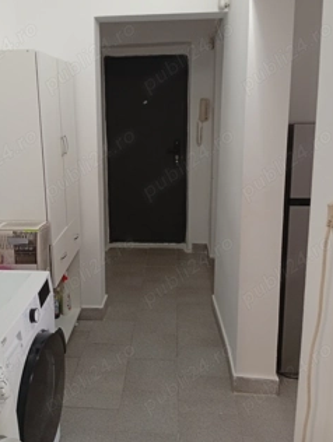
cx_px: 139
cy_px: 186
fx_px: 435
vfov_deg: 53.6
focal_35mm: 34
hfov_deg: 41.8
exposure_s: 1/33.3
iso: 611
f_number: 1.8
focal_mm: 3.98
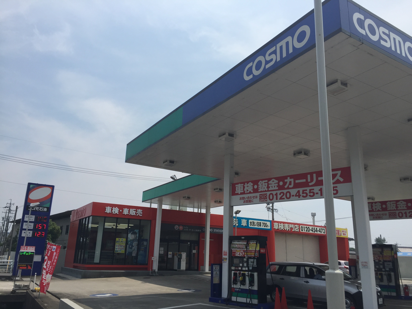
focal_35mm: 29
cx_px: 206
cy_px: 154
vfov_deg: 48.2
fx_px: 345
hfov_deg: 61.7
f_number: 2.2
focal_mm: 4.15
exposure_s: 1/3049
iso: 32
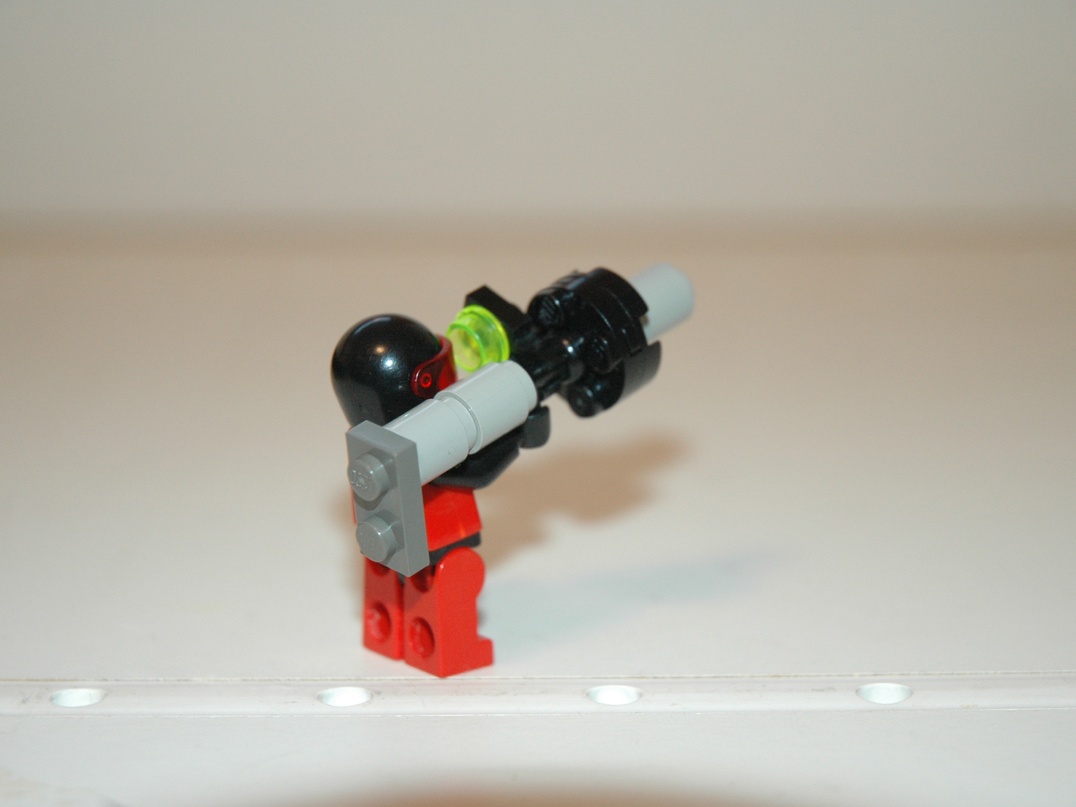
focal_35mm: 114
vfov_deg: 13.0
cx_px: 533
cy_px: 404
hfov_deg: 17.3
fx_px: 3543
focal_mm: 70
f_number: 4.5
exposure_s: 1/25
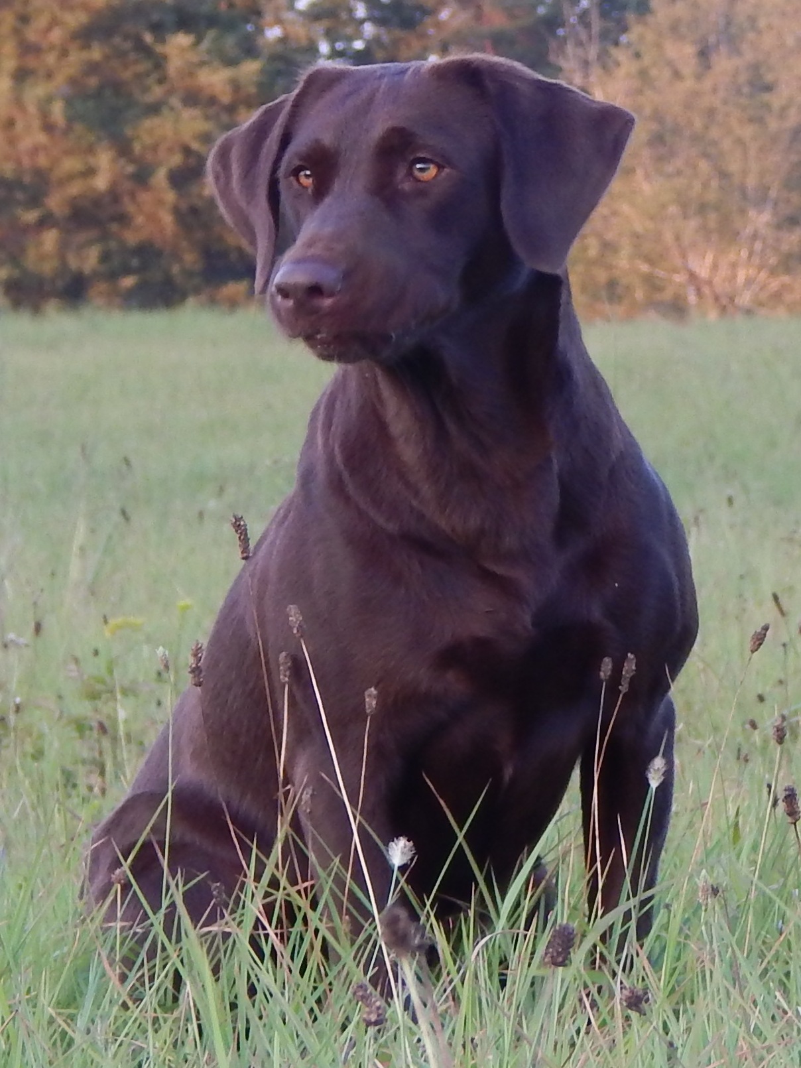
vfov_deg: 15.1
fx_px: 4041
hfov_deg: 11.3
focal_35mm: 131
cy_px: 534
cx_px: 400
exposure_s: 1/30
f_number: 4.8
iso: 125
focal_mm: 23.4
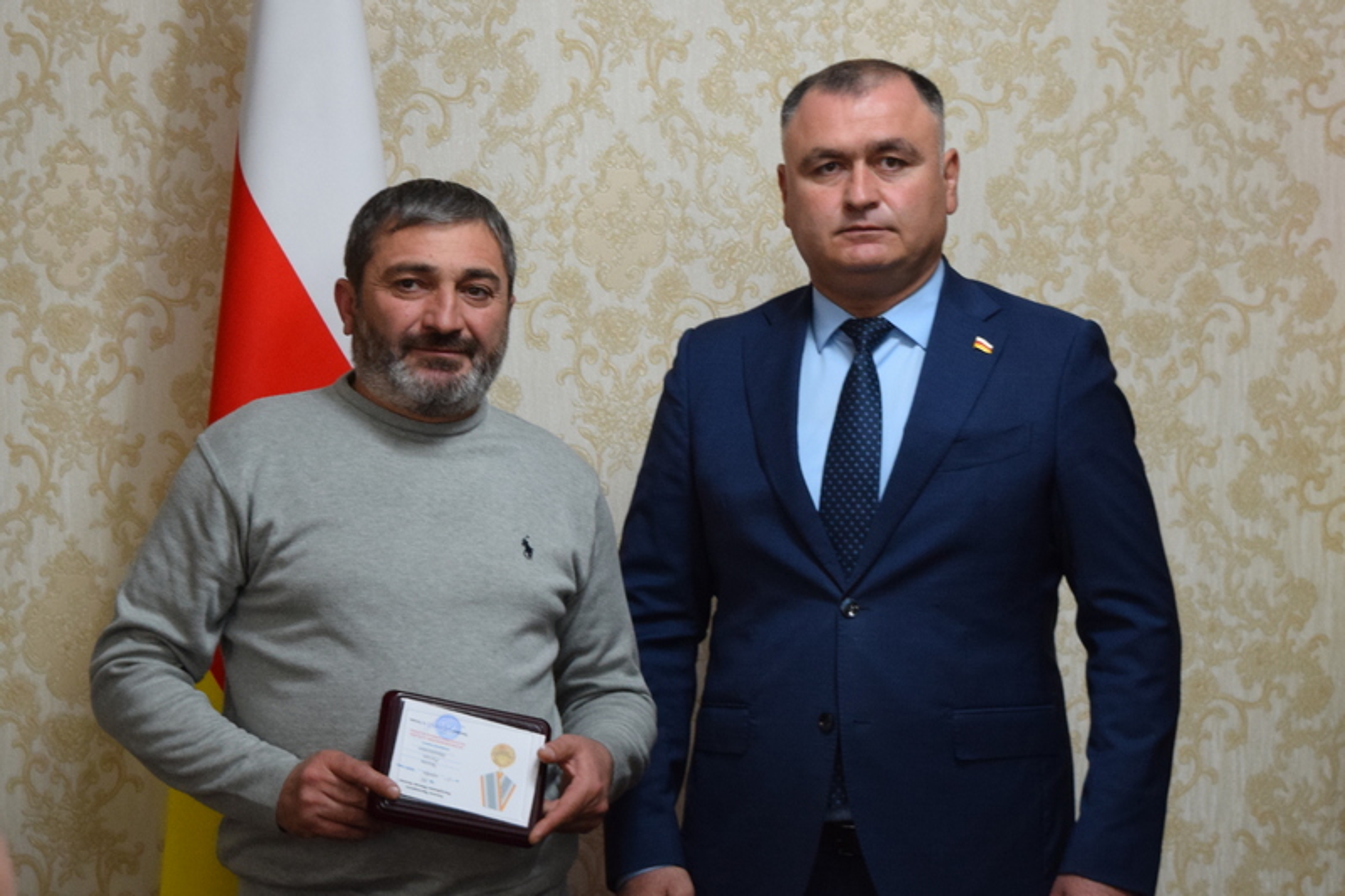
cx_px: 672
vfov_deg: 21.6
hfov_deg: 31.9
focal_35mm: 63
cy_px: 448
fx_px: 2353
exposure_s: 1/60
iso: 1250
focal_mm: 42
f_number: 5
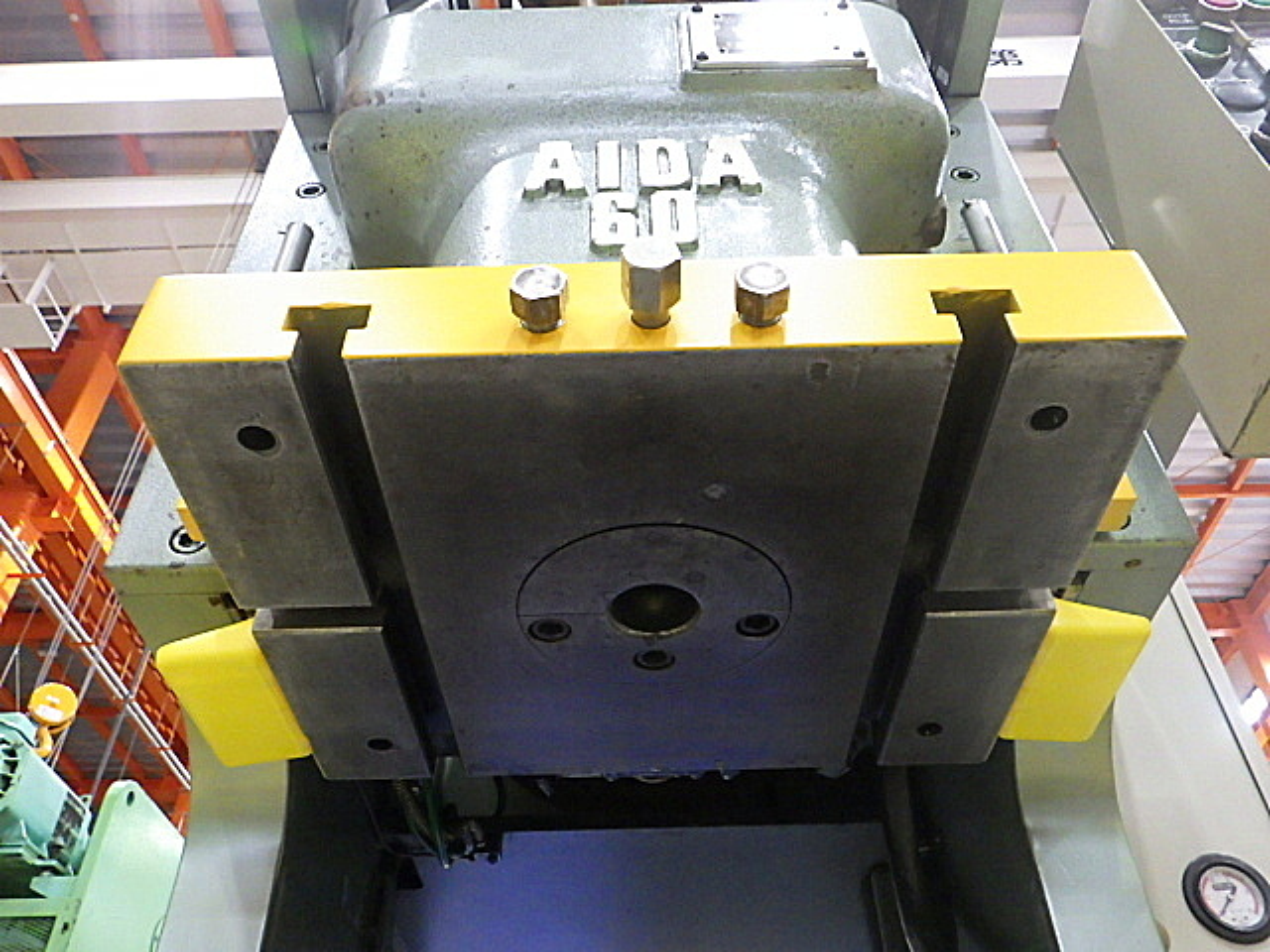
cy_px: 476
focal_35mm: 28
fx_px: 1027
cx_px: 635
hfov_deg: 63.4
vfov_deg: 49.7
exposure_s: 1/30
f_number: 3.5
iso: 1600
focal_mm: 5
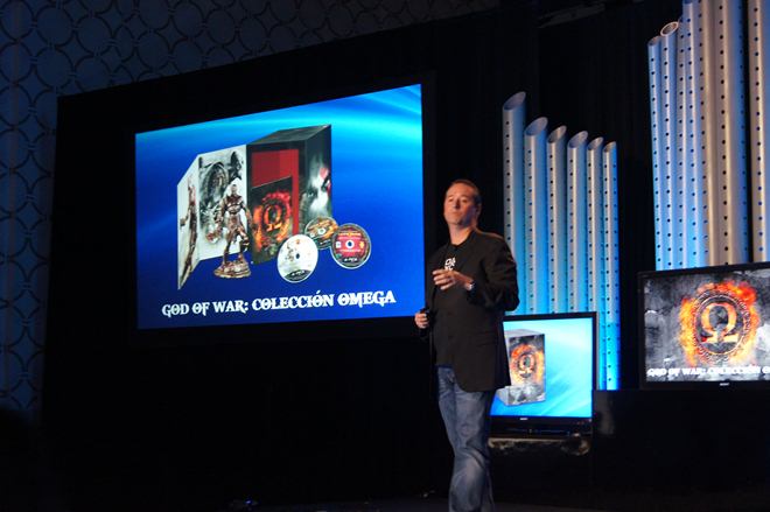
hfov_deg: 33.4
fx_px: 1282
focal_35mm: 60
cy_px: 256
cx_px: 385
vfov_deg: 22.6
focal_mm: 40
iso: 1600
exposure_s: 1/30
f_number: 5
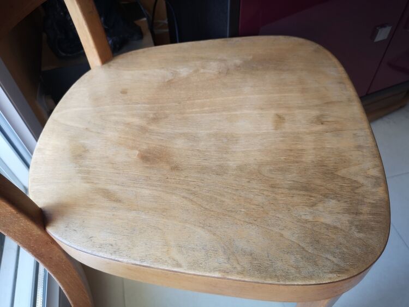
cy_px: 154
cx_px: 204
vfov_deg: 51.3
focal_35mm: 27
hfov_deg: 65.3
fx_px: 319
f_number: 1.8
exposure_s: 1/60
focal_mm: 5.58
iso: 160
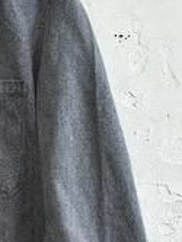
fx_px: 1398
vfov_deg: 9.7
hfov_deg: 7.3
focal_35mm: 200
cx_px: -125
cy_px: 309
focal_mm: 46
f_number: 5
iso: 1000
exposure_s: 1/80
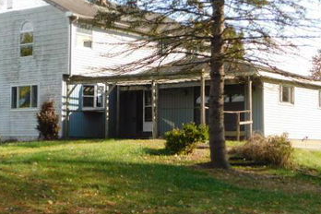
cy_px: 87
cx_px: 136
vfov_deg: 17.5
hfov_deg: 26.0
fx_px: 695
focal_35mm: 78
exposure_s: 1/250
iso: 125
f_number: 3.8
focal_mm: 9
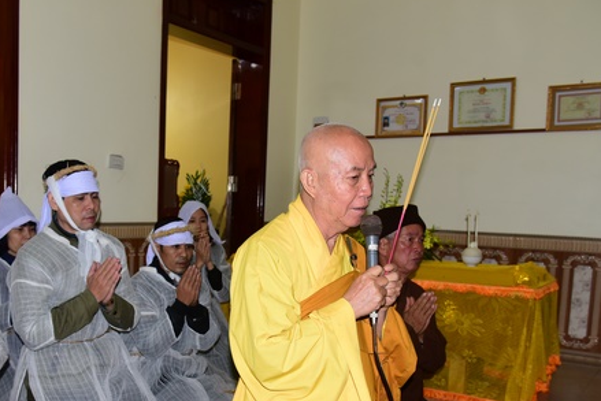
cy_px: 282
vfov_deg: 33.0
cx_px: 222
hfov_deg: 48.0
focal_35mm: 40
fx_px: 668
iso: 800
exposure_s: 1/80
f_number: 4.5
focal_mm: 27
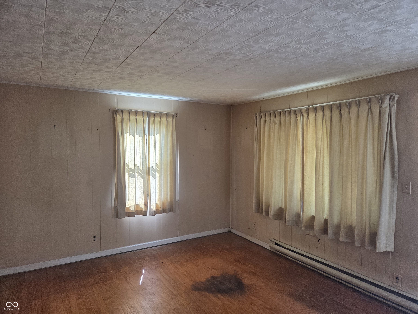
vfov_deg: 58.9
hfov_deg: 73.9
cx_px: 209
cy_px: 157
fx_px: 278
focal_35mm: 23
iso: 160
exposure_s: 1/180
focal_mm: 5.4
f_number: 1.8
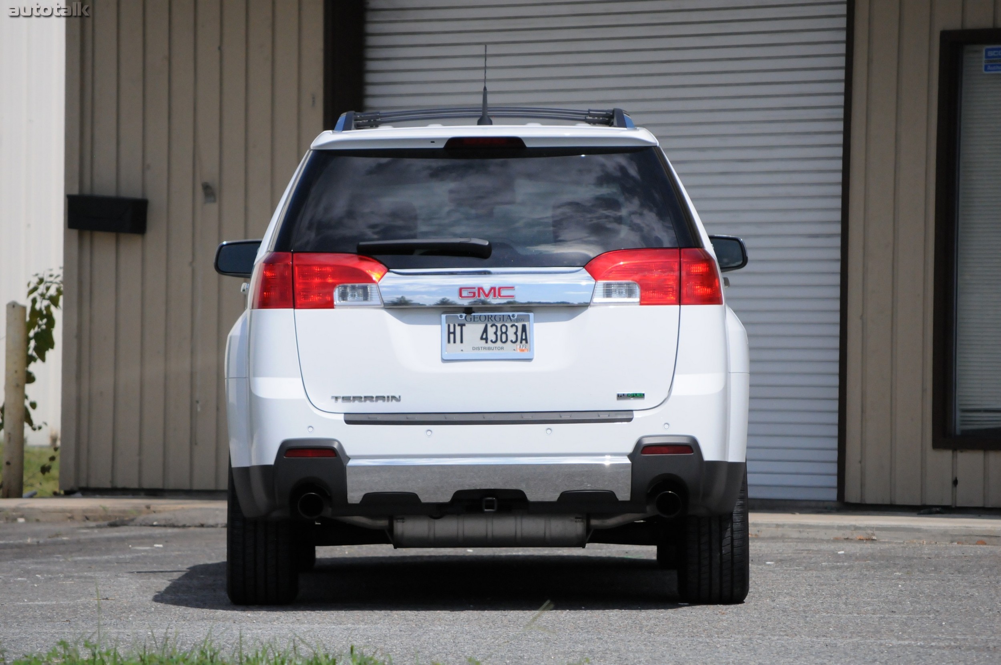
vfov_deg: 6.1
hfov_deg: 9.2
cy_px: 332
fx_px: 6249
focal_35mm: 225
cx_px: 500
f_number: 7.1
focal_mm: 150
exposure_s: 1/8000
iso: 1400
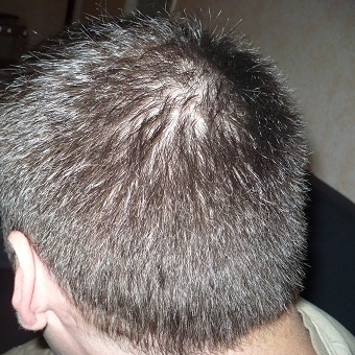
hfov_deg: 39.8
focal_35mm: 42
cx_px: 135
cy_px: 176
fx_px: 487
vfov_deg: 40.0
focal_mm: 5.8
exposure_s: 1/30
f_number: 2.8
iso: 100
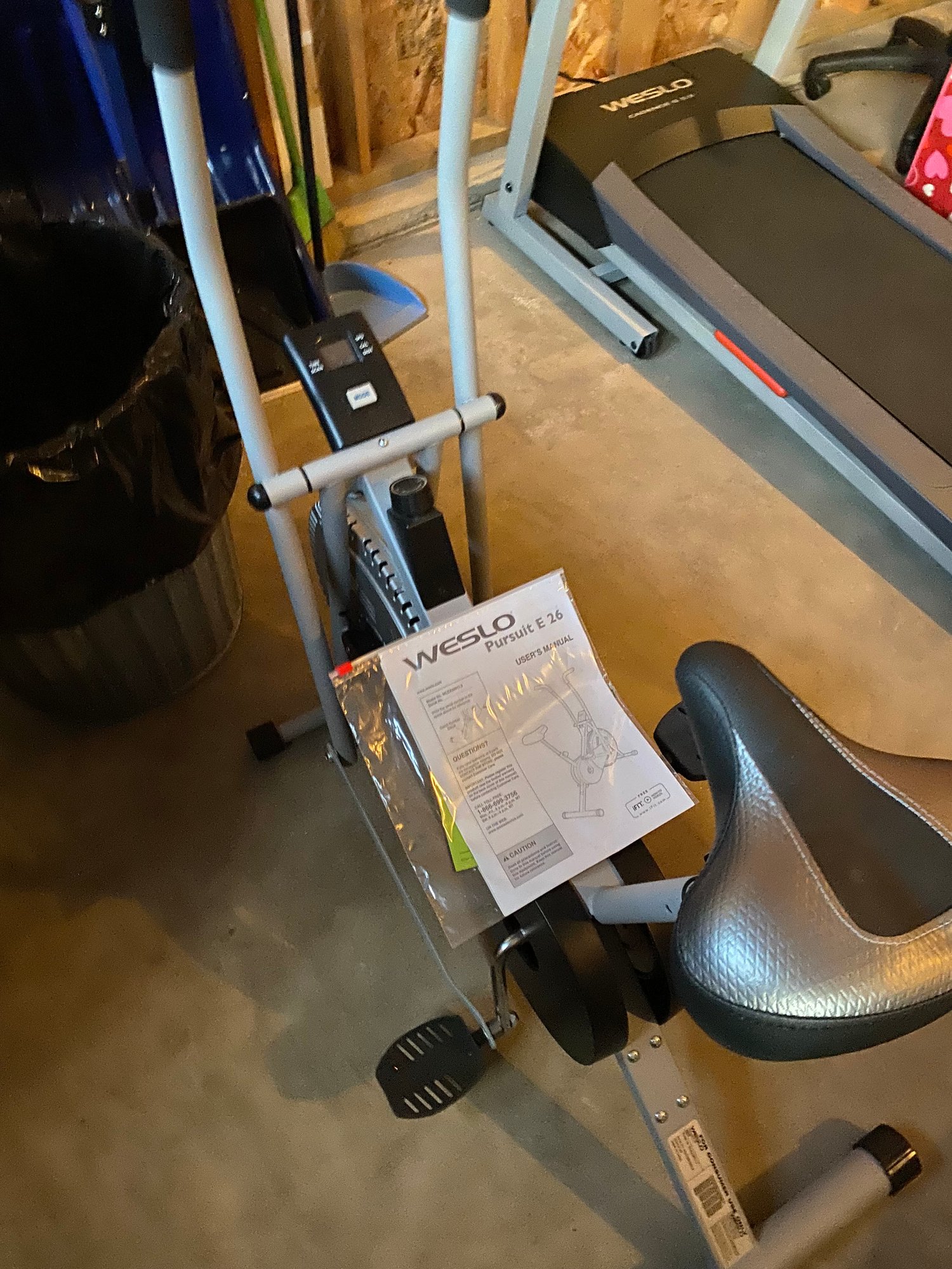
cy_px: 634
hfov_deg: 53.1
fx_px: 953
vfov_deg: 67.3
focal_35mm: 26
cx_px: 476
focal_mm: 4.25
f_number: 1.8
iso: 500
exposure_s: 1/12
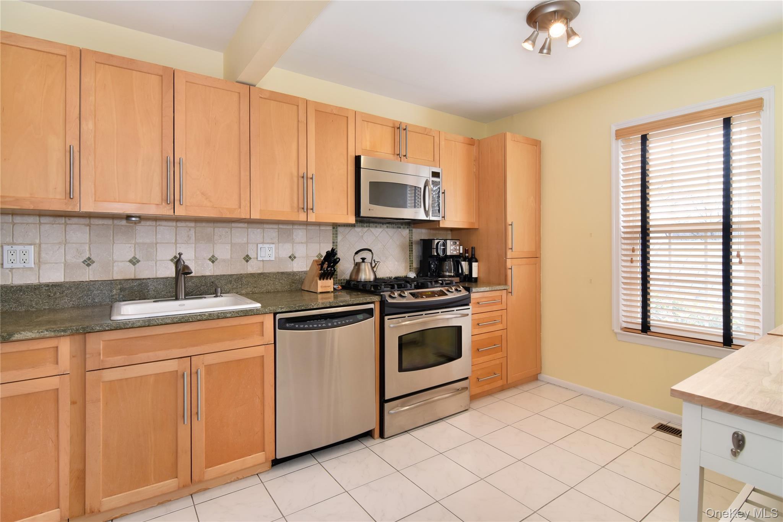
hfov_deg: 95.0
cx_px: 392
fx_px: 359
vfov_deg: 72.0
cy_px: 261
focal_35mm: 16
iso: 640
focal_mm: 11
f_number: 8
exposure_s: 1/30
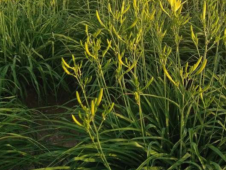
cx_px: 193
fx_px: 333
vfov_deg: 28.0
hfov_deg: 35.8
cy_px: 34
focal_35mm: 51
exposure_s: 1/382
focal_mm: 3.95
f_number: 1.8
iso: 175
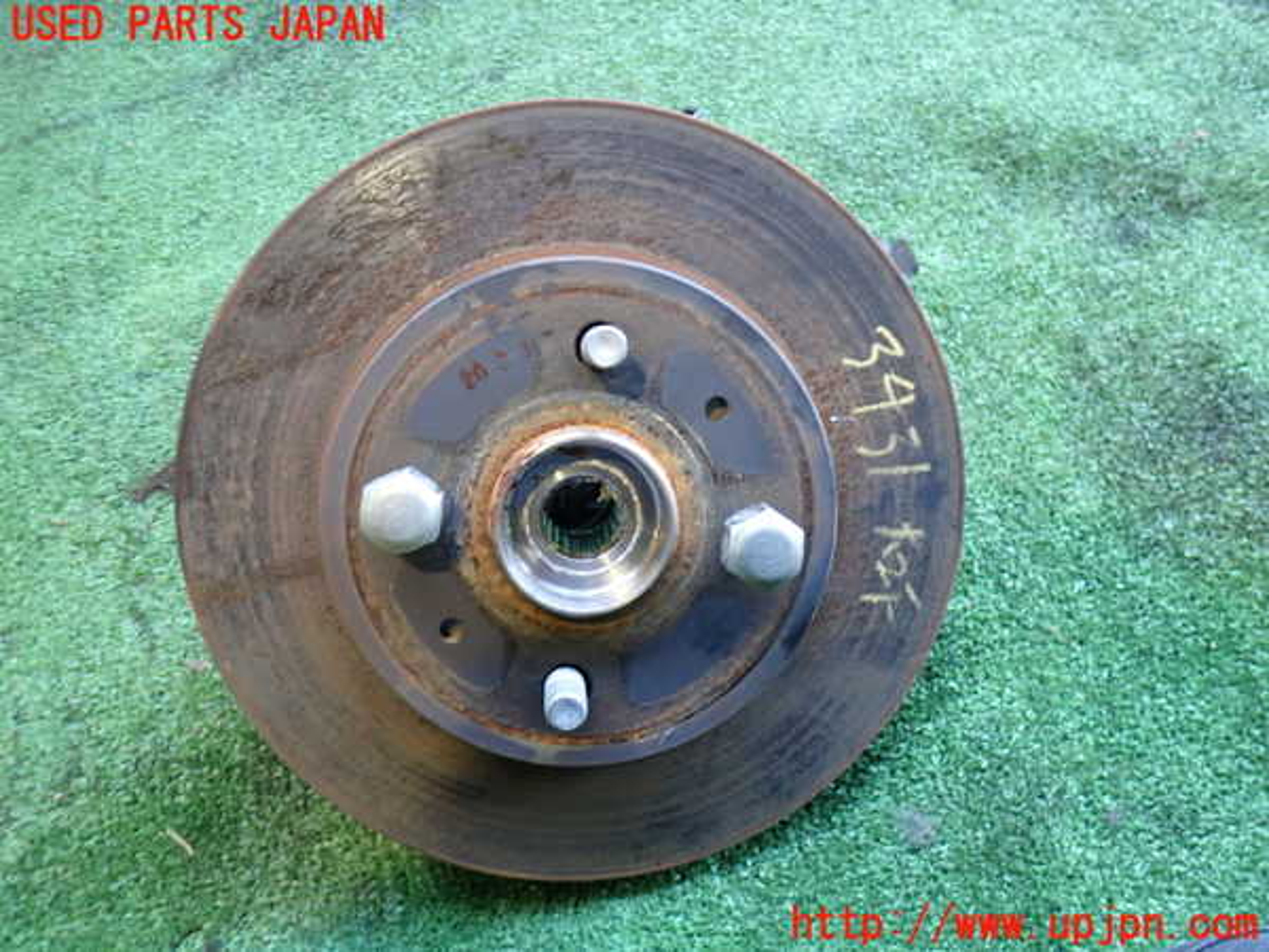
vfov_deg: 46.8
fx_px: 1100
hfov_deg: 60.0
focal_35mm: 30
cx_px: 634
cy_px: 476
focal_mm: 5.4
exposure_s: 1/30
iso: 320
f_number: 2.3
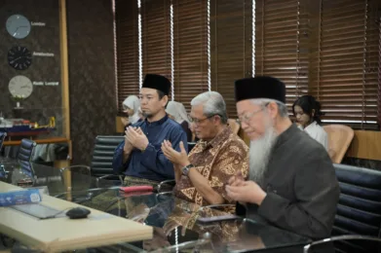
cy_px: 126
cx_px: 190
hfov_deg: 28.9
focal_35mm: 70
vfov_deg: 19.4
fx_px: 740
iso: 500
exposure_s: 1/80
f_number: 2.8
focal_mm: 70
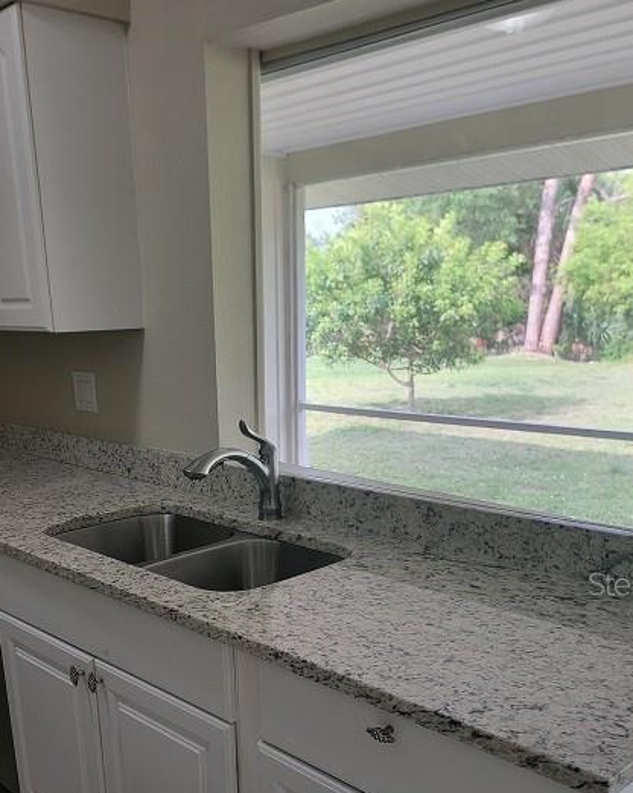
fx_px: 844
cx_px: 275
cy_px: 583
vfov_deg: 48.6
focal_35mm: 36
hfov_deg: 41.0
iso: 80
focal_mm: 6.7
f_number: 1.8
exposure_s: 1/120
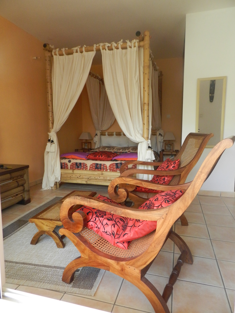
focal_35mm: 23
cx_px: 118
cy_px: 156
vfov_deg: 73.9
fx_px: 208
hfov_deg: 58.9
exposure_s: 1/25
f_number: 3.4
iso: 400
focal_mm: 4
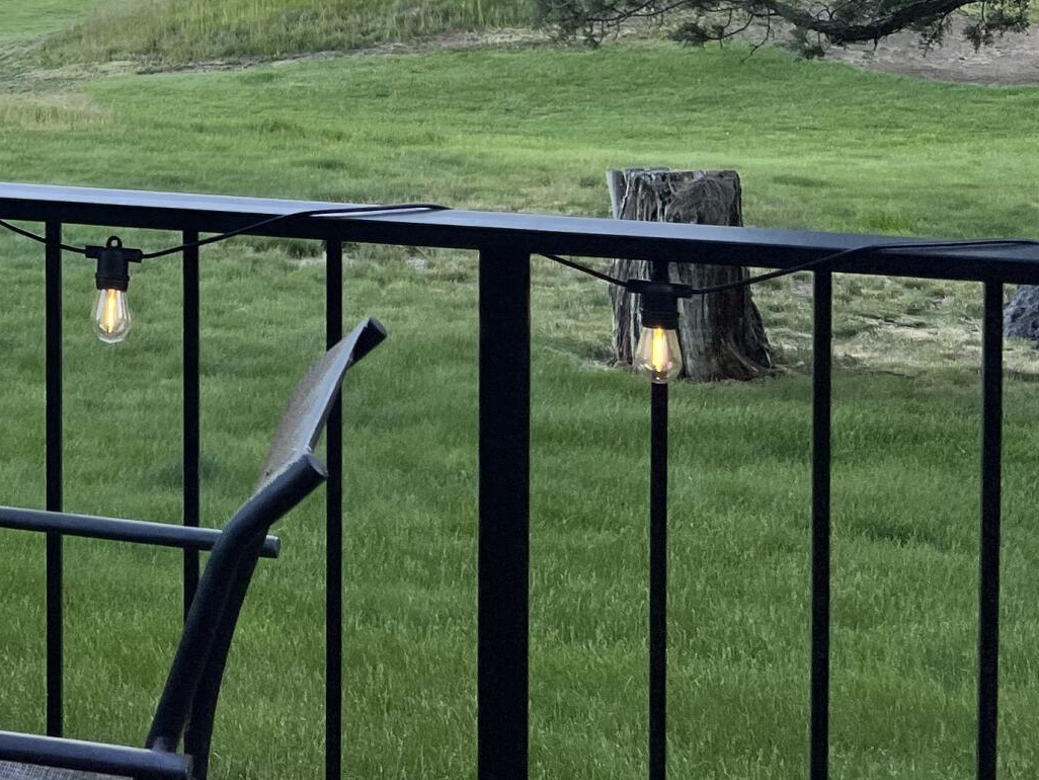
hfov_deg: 23.5
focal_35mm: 76
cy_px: -205
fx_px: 2282
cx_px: -204
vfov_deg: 18.2
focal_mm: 5.7
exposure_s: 1/471
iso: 50
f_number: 1.5
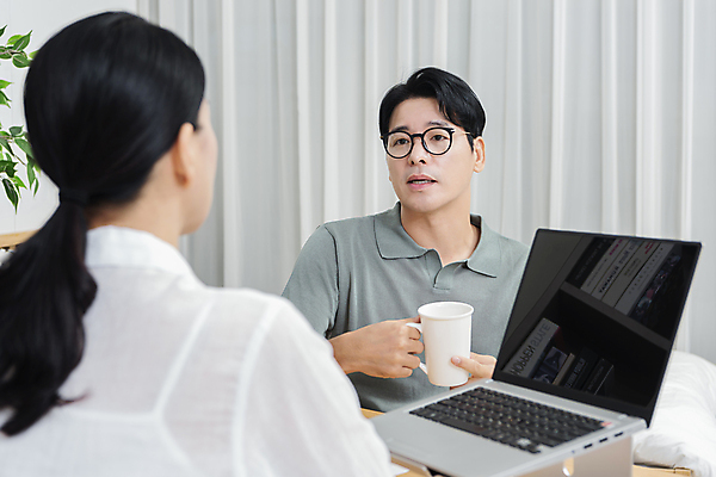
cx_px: 358
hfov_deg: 28.8
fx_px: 1392
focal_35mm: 70
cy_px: 238
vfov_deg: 19.5
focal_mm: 70
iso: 100
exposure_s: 1/125
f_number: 5.6
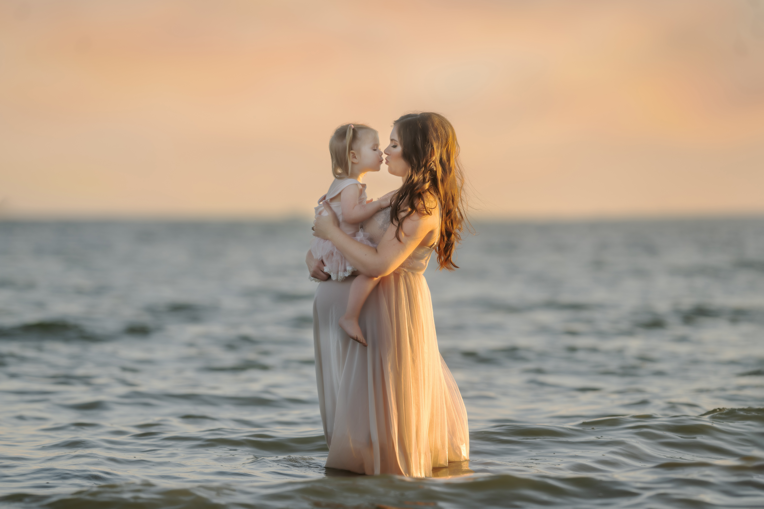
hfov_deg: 10.3
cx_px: 382
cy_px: 254
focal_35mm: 200
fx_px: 4244
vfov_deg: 6.9
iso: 100
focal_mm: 200
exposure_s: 1/800
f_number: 2.8
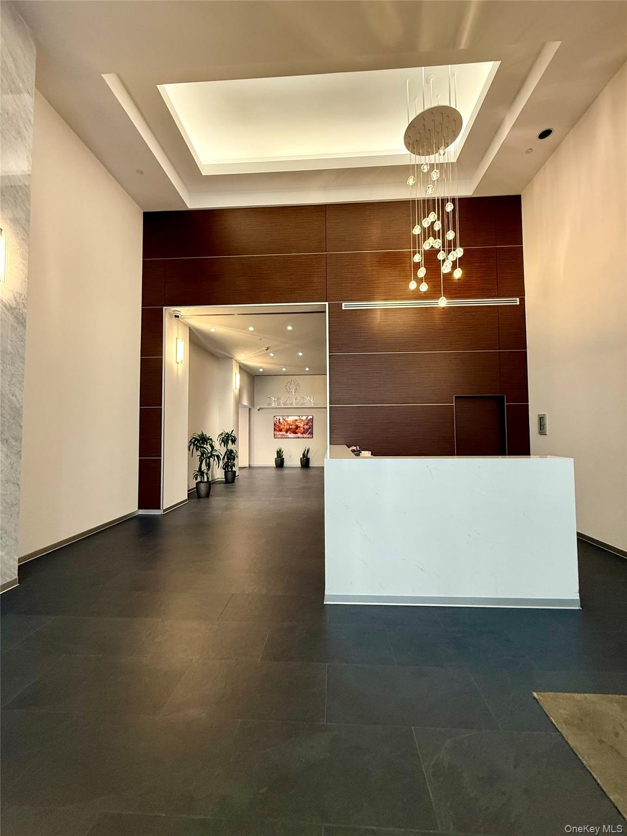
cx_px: 314
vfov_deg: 102.1
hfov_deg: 85.7
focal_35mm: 14
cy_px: 418
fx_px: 338
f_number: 2.2
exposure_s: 1/60
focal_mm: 2.22
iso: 320
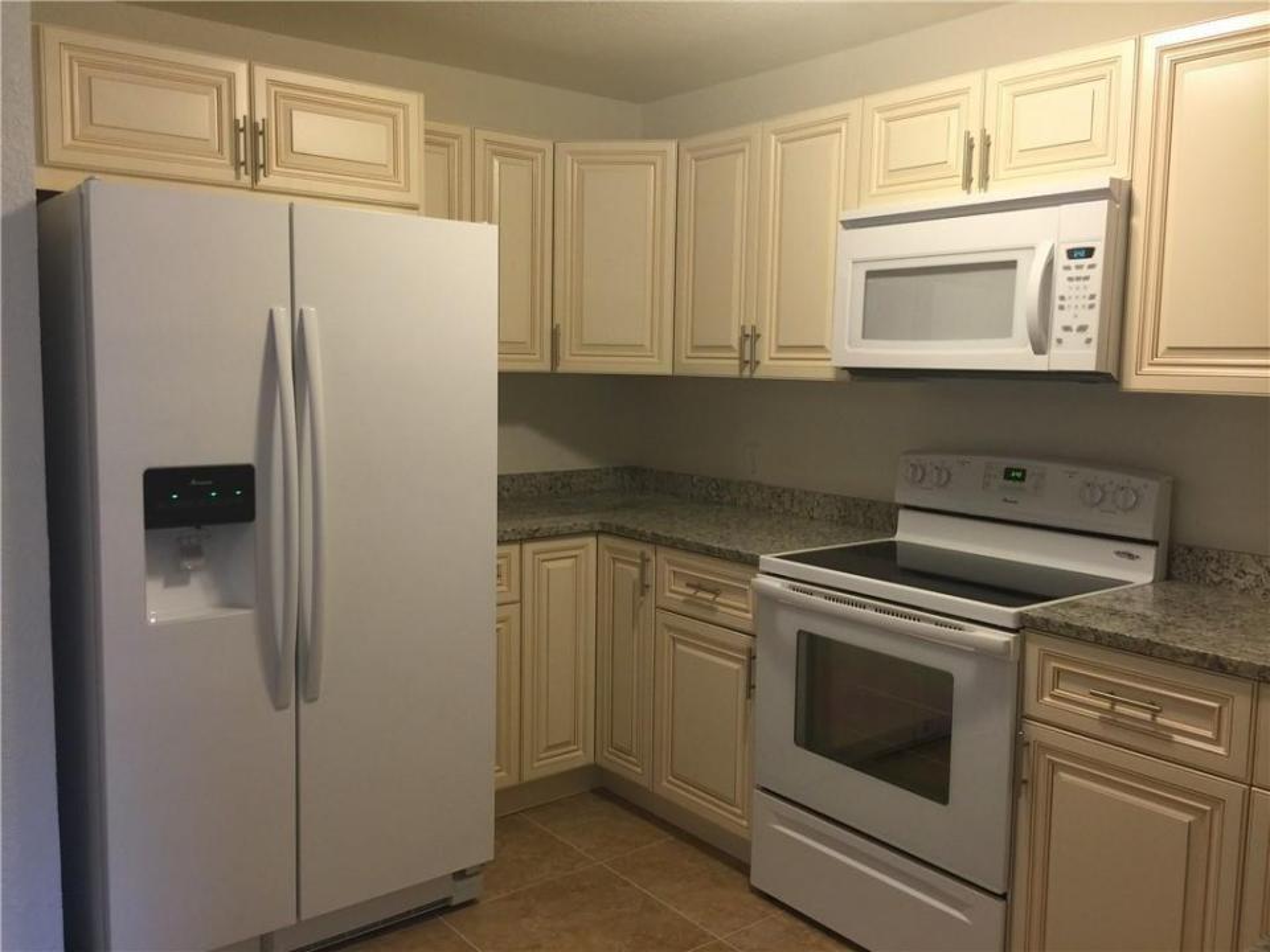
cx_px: 635
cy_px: 476
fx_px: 1064
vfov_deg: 48.2
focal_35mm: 29
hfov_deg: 61.7
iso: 50
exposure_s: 1/15
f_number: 2.2
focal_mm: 4.15
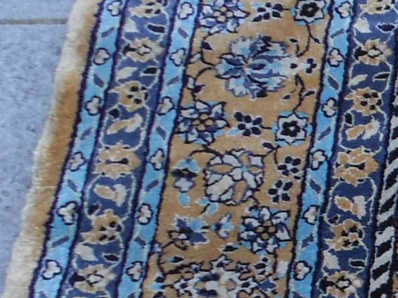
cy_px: 192
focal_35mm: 125
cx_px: 883
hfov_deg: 12.9
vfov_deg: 11.8
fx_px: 1437
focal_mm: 4.5
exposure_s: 1/80
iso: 80
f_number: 3.2
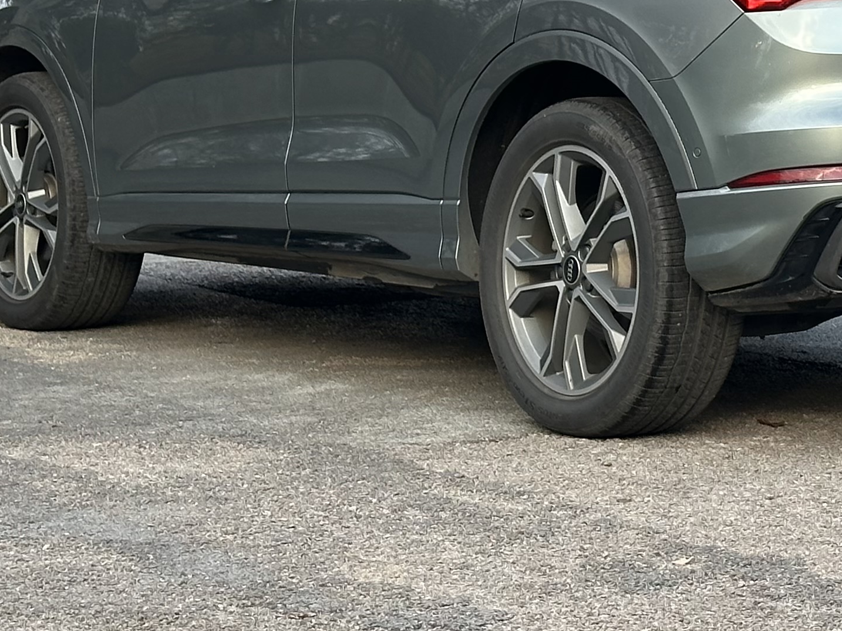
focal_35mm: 135
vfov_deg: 10.9
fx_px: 3283
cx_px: 741
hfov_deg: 14.5
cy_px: 22
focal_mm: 6.86
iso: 64
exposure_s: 1/271
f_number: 1.78
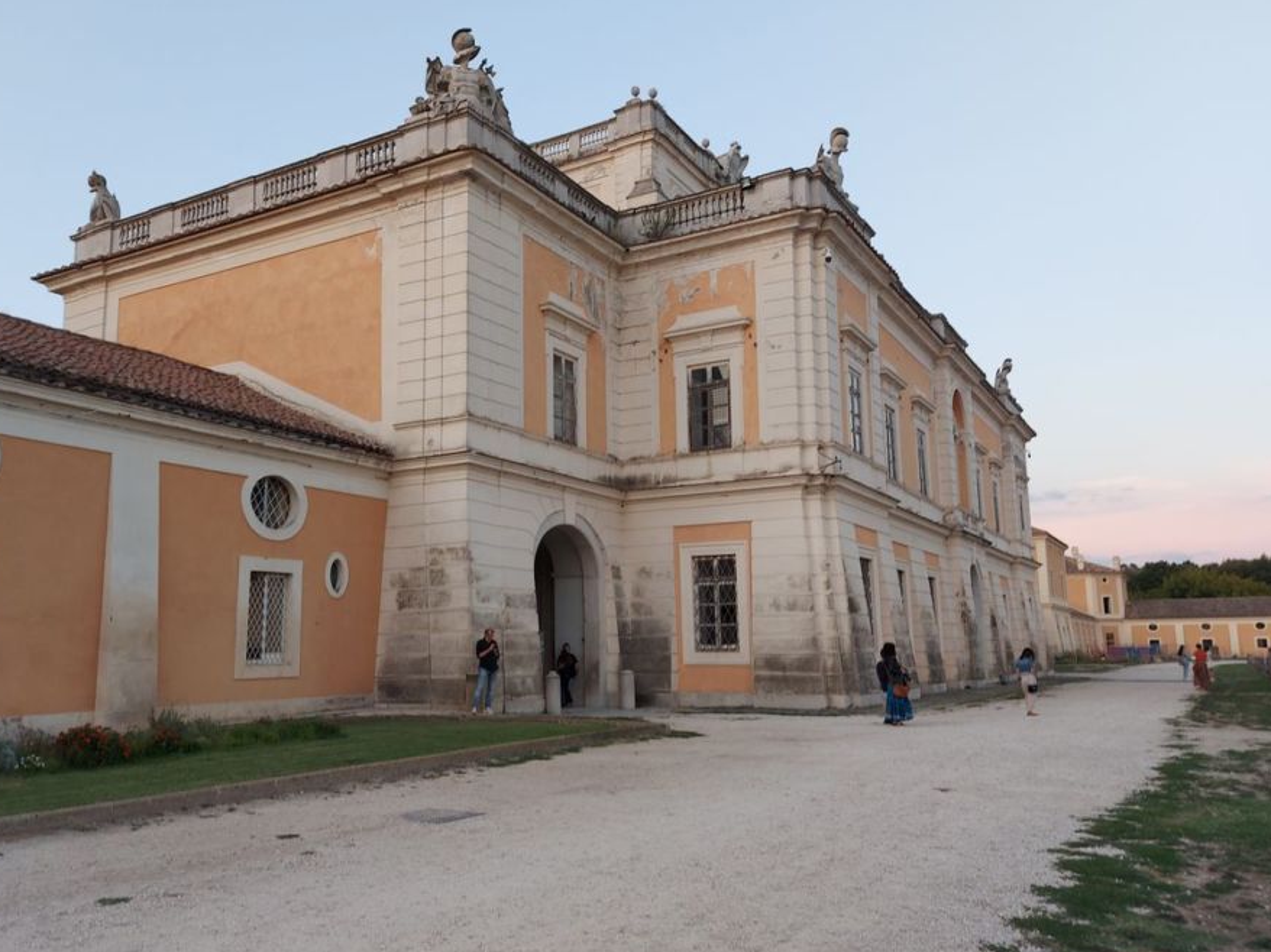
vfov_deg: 49.7
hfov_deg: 63.3
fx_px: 1028
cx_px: 559
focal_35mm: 28
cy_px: 479
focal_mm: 5.23
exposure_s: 1/100
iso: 64
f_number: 1.8
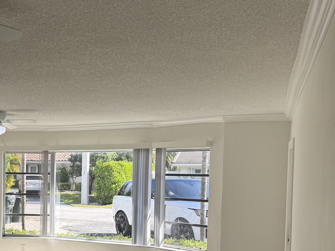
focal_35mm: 48
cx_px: 30
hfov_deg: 37.0
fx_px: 465
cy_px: 187
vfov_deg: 29.8
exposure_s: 1/1046
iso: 100
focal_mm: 6.76
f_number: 1.78
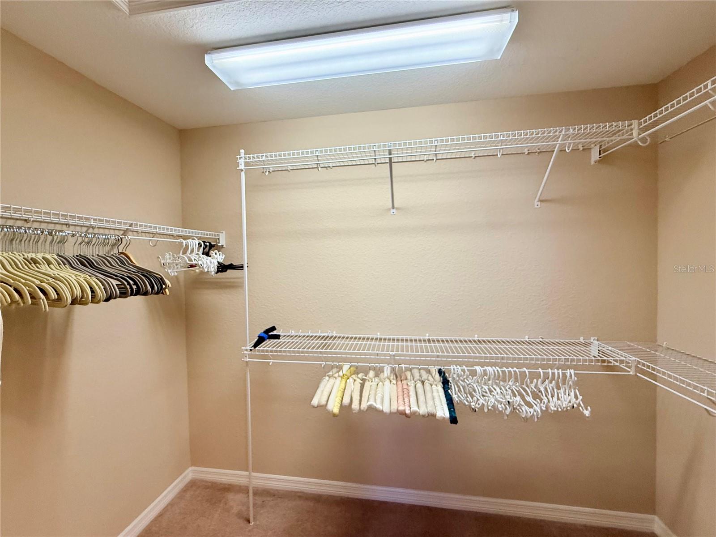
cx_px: 358
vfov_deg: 85.7
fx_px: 290
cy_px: 268
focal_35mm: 14
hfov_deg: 102.1
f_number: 2.2
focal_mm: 2.22
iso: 250
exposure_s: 1/60
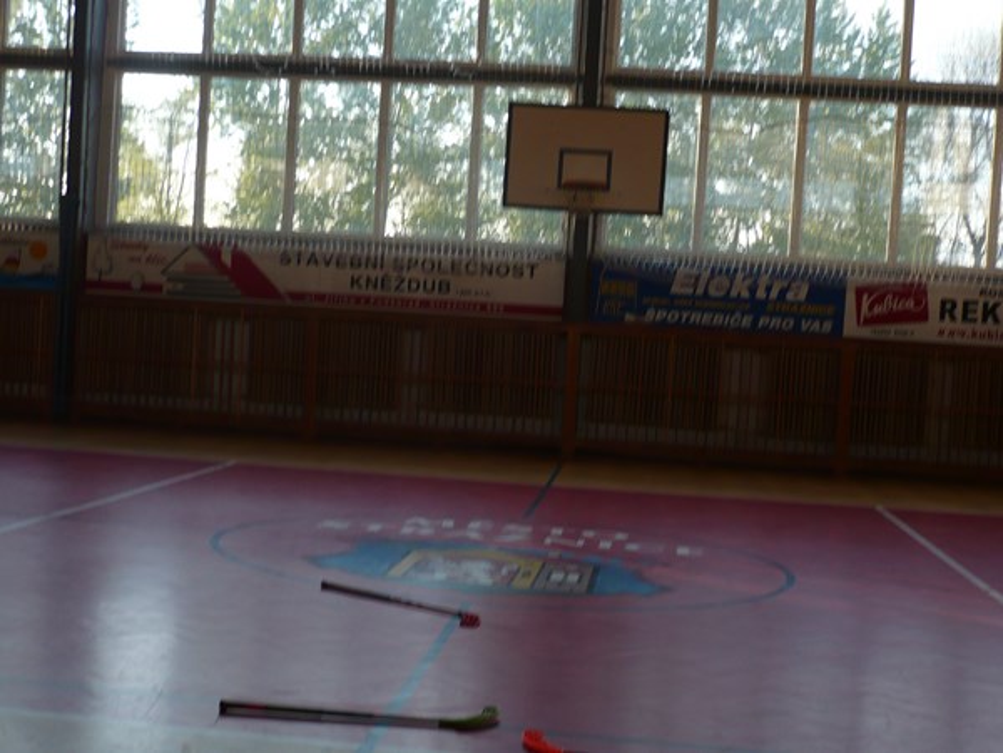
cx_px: 502
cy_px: 376
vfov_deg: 29.1
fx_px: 1449
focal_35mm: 50
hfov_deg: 38.2
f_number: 3.4
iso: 100
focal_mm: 8.3
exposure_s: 1/100
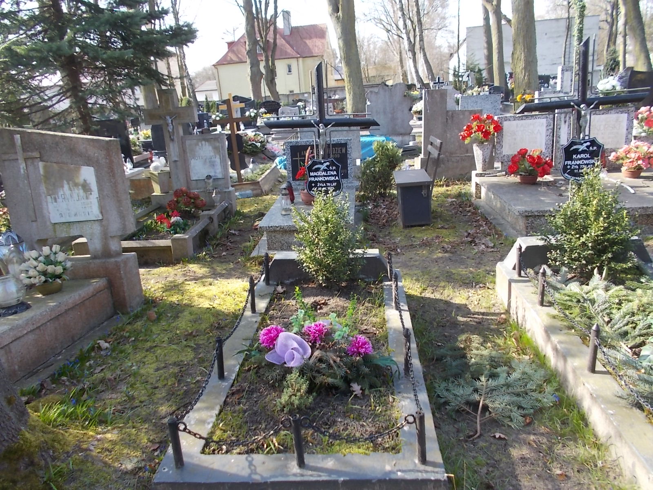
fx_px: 490
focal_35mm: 26
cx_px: 326
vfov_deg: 53.1
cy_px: 245
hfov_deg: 67.3
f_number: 3.2
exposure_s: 1/160
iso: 80
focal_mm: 4.6
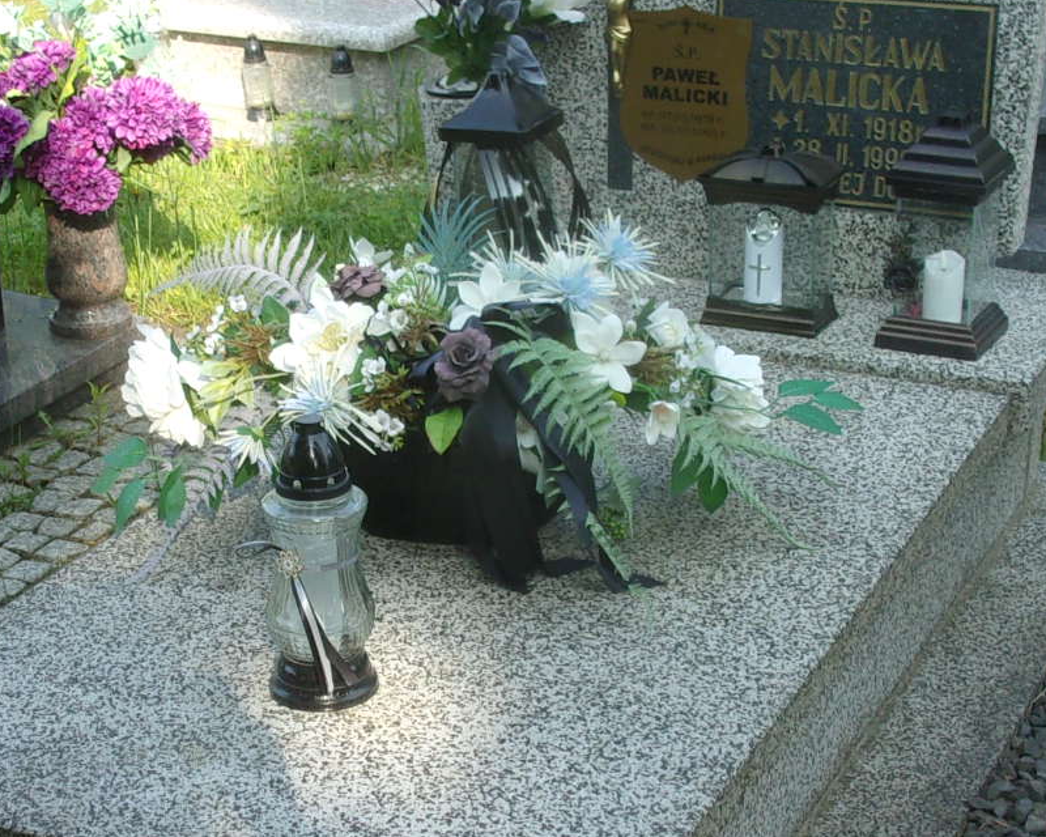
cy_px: 549
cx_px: 411
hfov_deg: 27.1
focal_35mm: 70
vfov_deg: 21.8
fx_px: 2167
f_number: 3.9
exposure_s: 1/160
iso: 80
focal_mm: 5.1
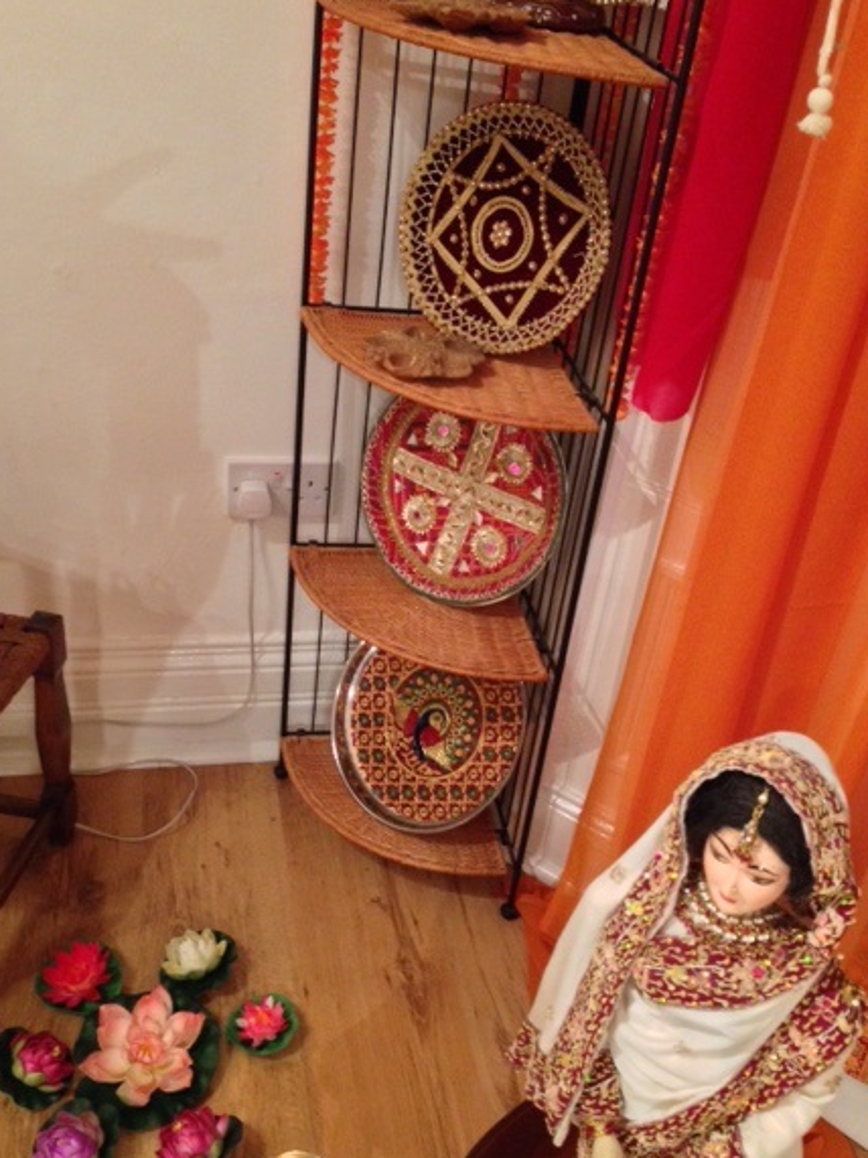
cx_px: 477
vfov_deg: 50.1
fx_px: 1238
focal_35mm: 37
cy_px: 598
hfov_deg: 38.6
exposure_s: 1/20
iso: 320
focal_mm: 4.12
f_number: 2.4
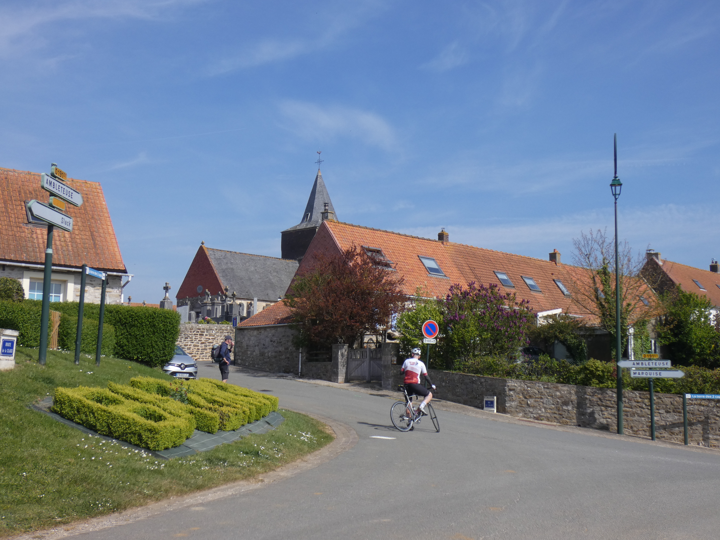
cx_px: 360
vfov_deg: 36.8
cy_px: 270
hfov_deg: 47.9
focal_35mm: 39
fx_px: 811
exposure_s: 1/1000
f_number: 3.6
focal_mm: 7.1
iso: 80
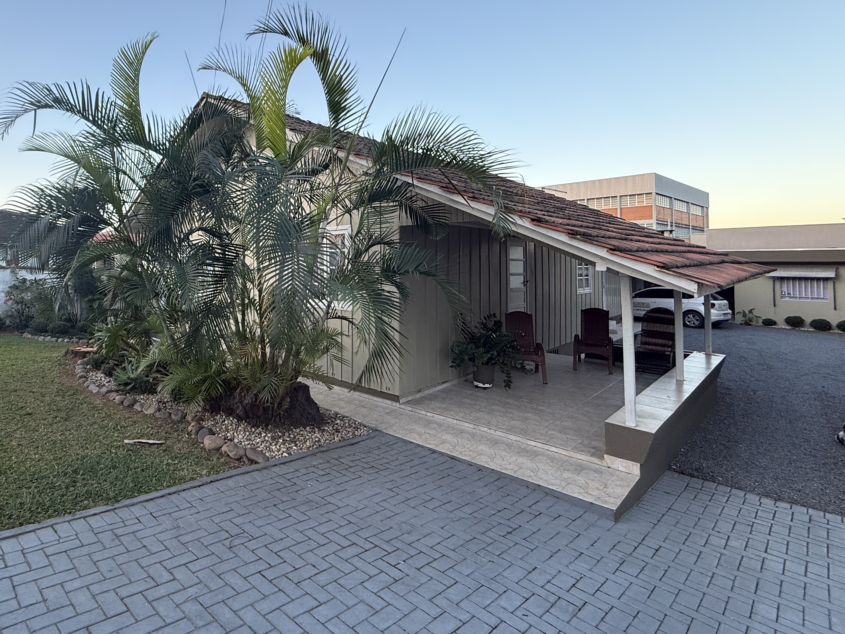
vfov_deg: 68.0
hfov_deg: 82.2
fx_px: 464
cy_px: 252
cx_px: 293
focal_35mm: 19
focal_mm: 2.22
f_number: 2.2
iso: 64
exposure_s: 1/116
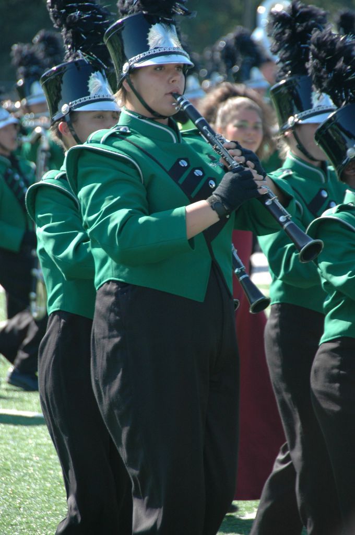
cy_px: 268
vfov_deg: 6.9
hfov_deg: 4.6
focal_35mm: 300
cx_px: 178
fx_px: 4449
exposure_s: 1/250
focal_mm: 200
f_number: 5.6
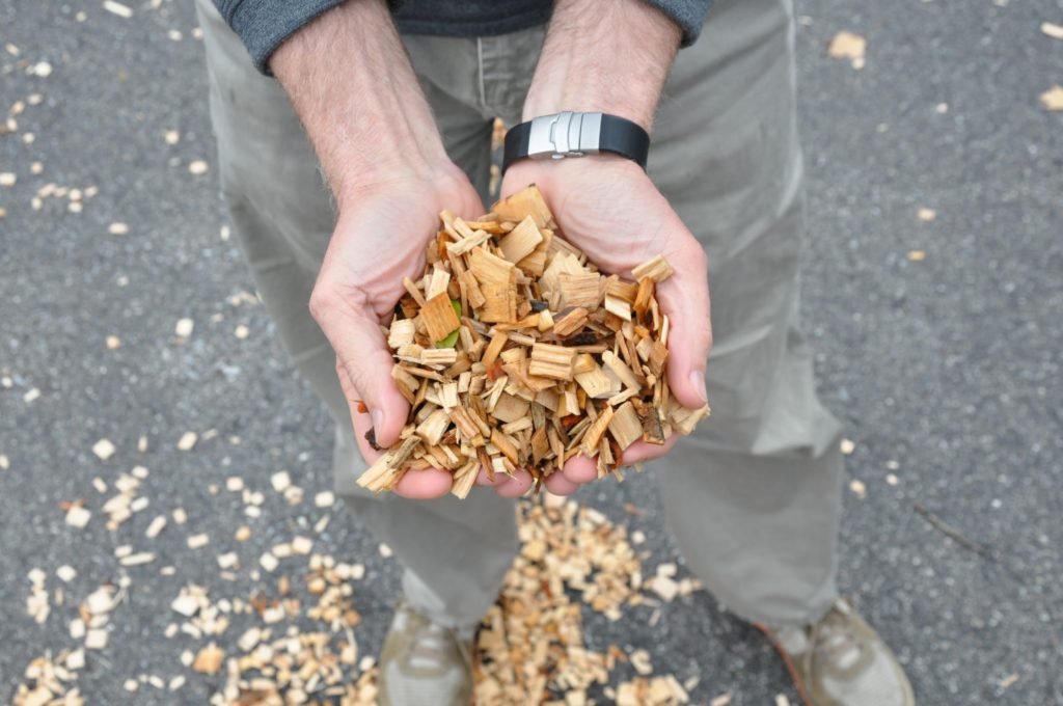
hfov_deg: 41.2
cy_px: 353
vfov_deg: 28.0
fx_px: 1416
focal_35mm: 48
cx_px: 532
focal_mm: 32
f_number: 8
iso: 800
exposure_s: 1/250
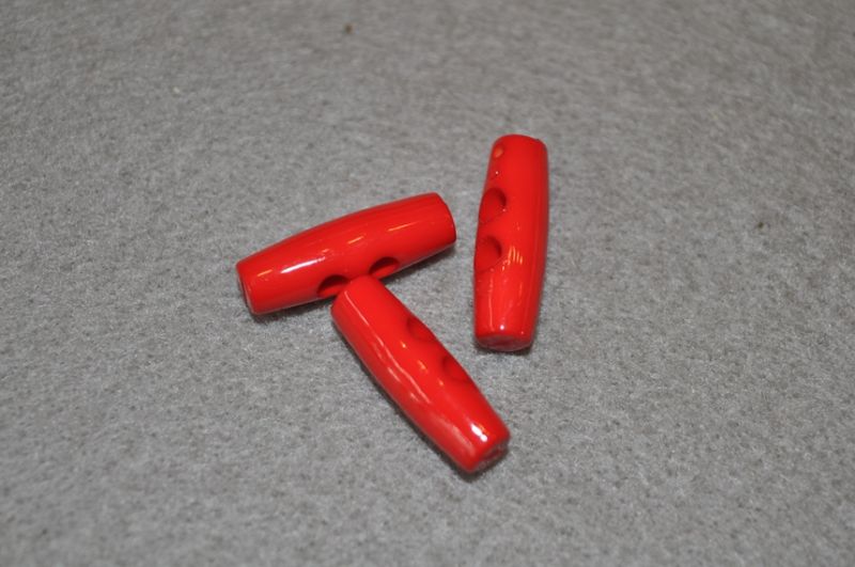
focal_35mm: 82
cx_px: 428
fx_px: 1957
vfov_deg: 16.5
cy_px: 284
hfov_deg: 24.7
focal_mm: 55
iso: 200
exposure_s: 1/60
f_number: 5.6
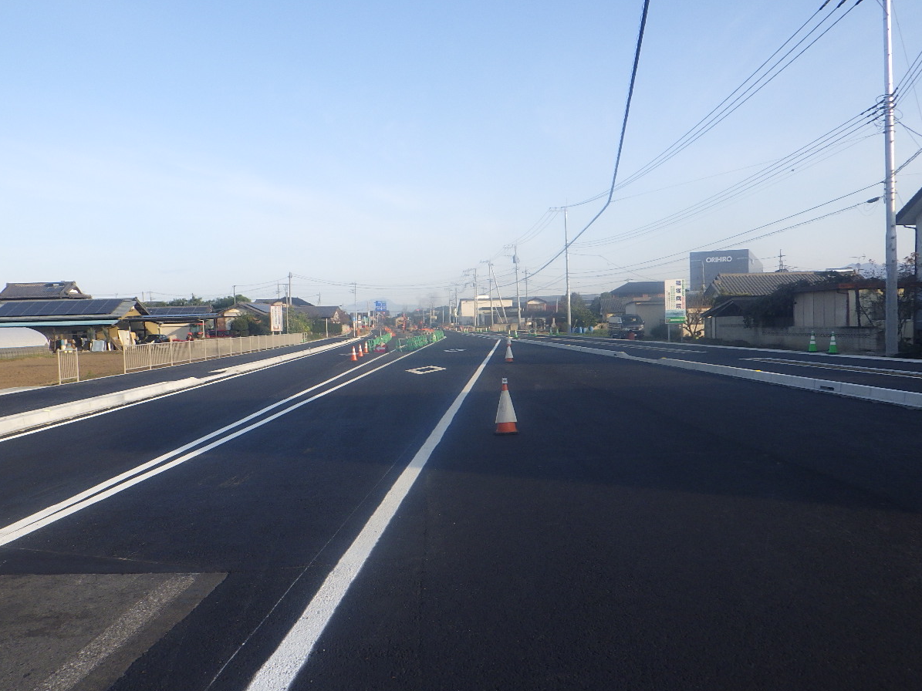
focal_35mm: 30
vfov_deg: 46.8
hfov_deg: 60.0
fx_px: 799
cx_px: 459
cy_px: 367
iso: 125
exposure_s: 1/400
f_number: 4.2
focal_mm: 5
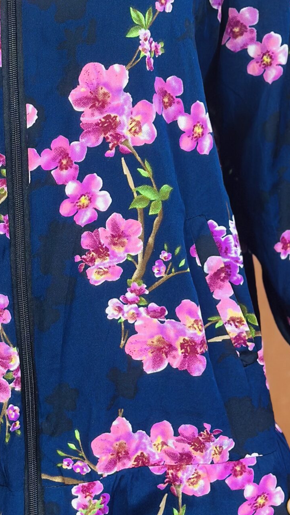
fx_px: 1422
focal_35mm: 104
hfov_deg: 11.6
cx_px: 42
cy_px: 207
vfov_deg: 20.5
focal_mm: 6.86
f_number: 1.78
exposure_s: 1/50
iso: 160
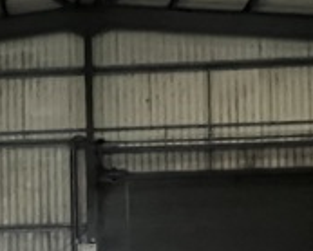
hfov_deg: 24.5
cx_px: 20
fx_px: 696
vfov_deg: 18.9
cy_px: 330
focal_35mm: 75
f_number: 1.8
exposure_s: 1/55
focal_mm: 1.57
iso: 1000
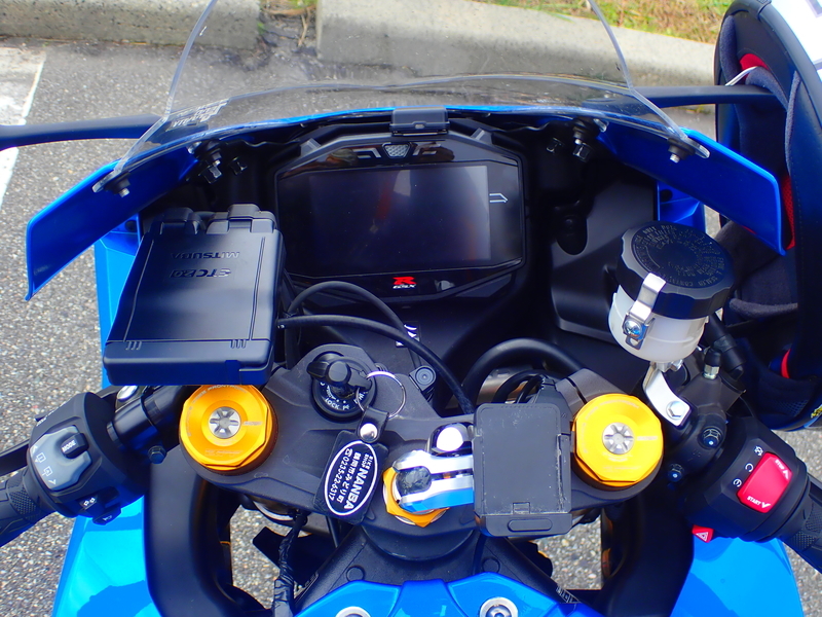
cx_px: 411
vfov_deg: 29.7
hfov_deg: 38.9
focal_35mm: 49
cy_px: 308
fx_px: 1164
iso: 100
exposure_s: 1/100
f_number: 3.2
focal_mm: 8.99
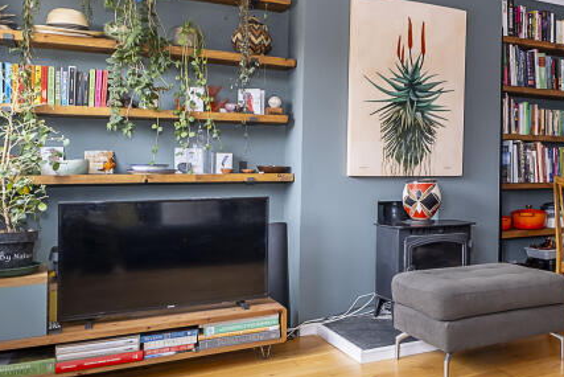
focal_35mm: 36
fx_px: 564
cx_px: 465
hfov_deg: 49.5
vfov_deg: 36.9
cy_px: 181
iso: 400
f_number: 8
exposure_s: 1/20
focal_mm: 10
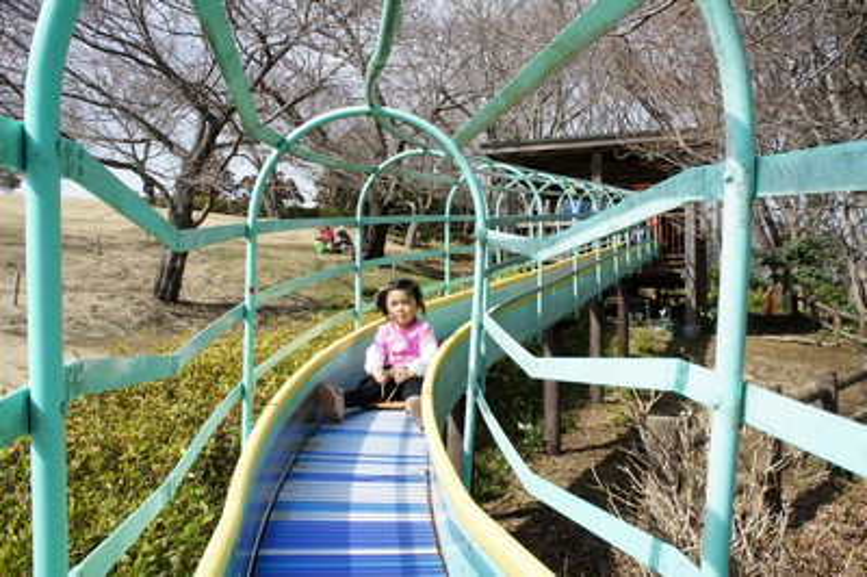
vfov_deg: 43.5
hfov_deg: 62.0
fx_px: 722
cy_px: 288
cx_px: 434
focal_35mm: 30
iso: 200
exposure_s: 1/160
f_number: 11
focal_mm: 20
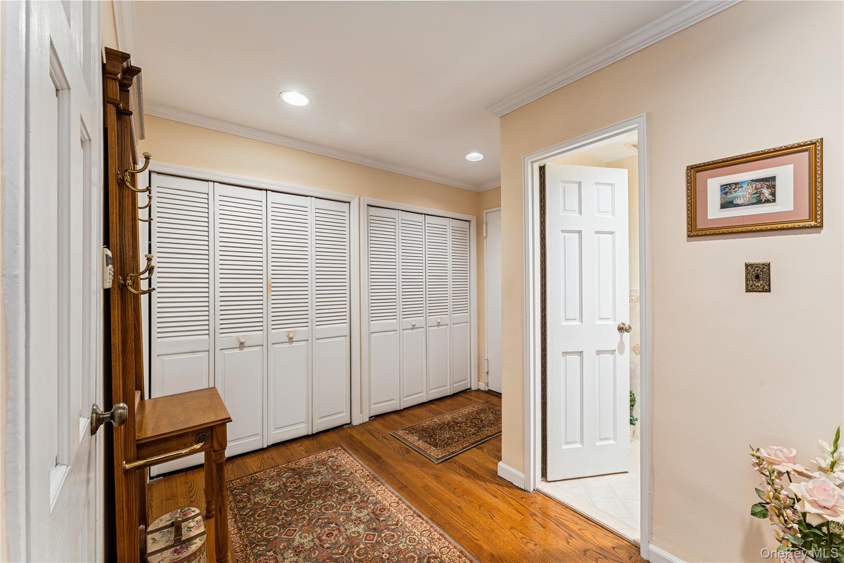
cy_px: 282
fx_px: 328
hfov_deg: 104.3
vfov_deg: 81.2
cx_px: 422
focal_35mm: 14
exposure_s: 1.3
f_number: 11
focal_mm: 14
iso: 100
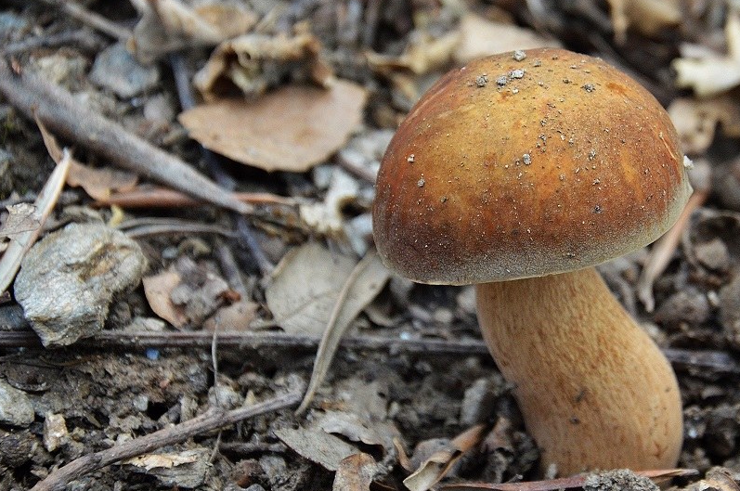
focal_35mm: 140
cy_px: 182
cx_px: 543
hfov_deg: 14.6
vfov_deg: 9.8
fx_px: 2874
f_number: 5.3
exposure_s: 1/60
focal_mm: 62
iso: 720
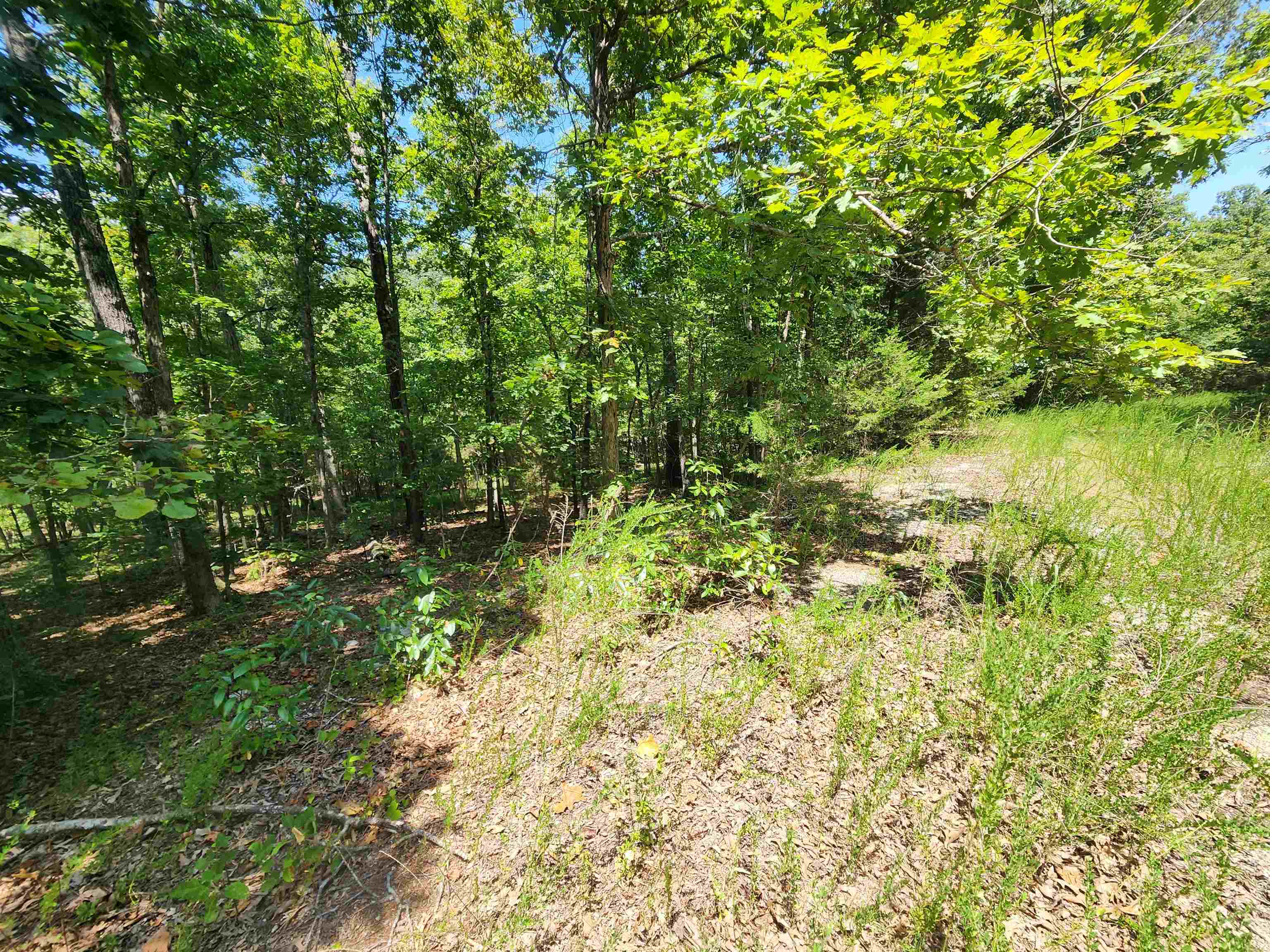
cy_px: 476
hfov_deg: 106.2
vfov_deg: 89.9
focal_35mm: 13
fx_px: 477
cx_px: 635
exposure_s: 1/485
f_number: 2.2
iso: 50
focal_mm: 2.2
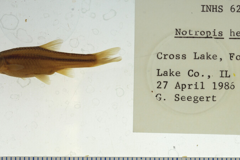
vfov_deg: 12.8
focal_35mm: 107
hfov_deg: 19.1
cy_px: 111
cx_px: 151
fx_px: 713
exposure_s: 1/200
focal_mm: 60
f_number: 10
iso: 100
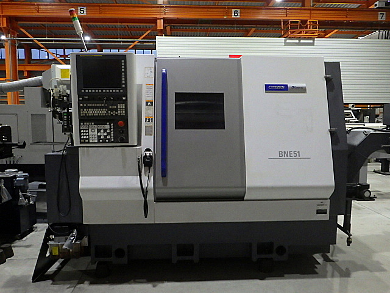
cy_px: 146
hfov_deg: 63.4
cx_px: 195
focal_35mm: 28
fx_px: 315
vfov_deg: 49.7
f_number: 3.5
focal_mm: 5
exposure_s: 1/45
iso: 1250
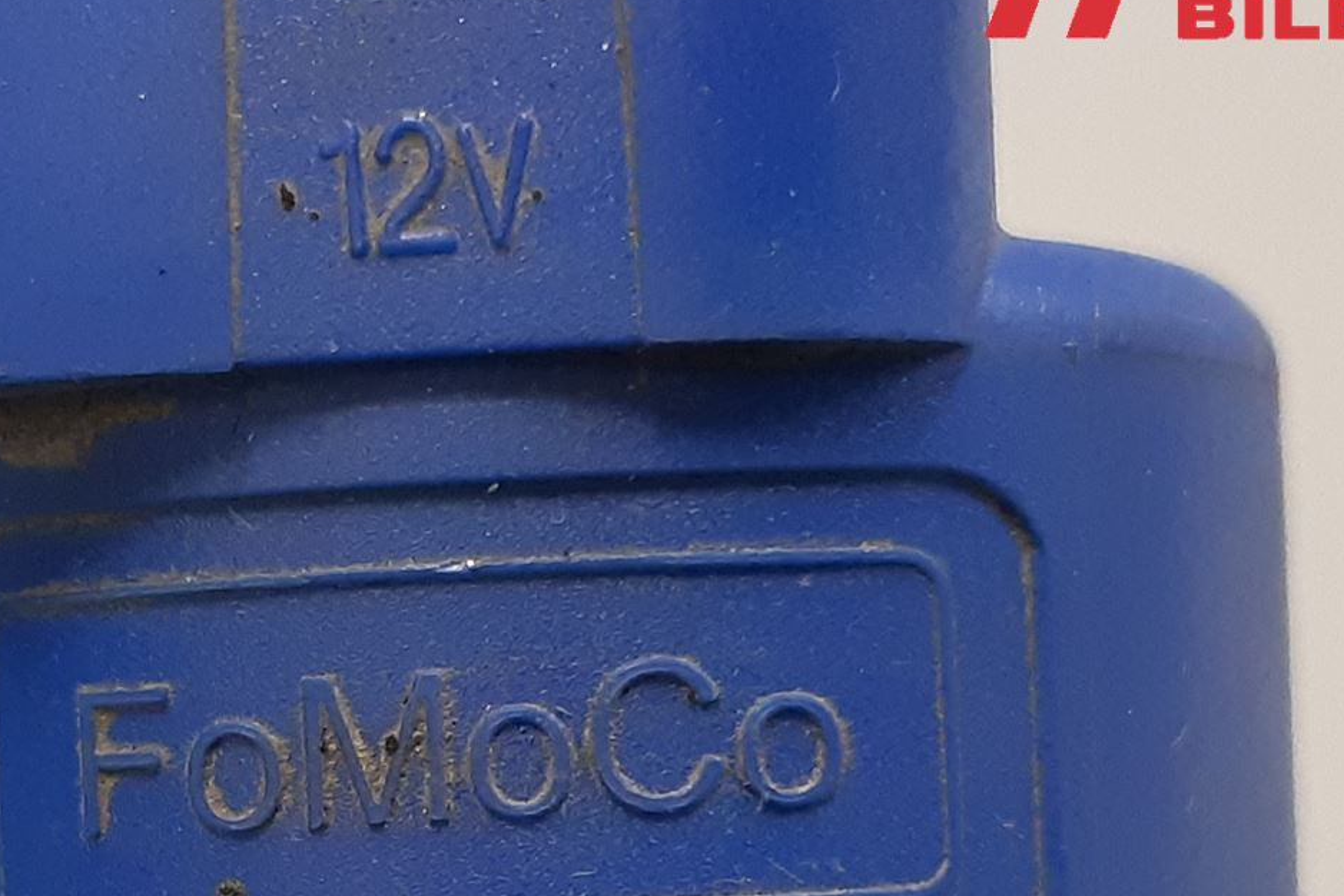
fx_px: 2202
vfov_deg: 22.1
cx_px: 398
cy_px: 896
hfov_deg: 33.5
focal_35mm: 59
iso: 250
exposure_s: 1/50
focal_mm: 3.93
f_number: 1.7
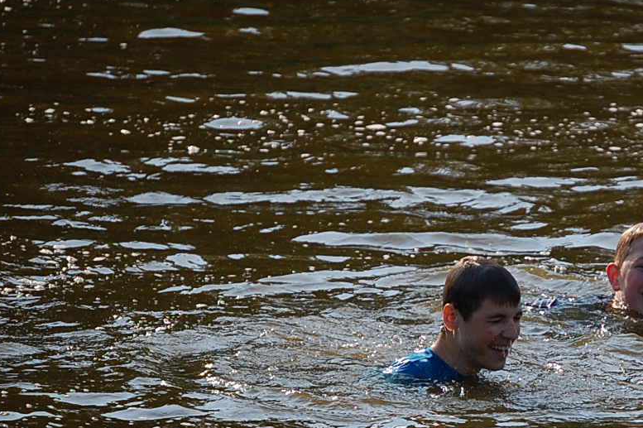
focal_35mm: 421
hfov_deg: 4.9
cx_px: 538
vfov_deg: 3.3
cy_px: 391
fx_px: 7514
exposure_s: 1/1600
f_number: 5.3
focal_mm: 145
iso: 400
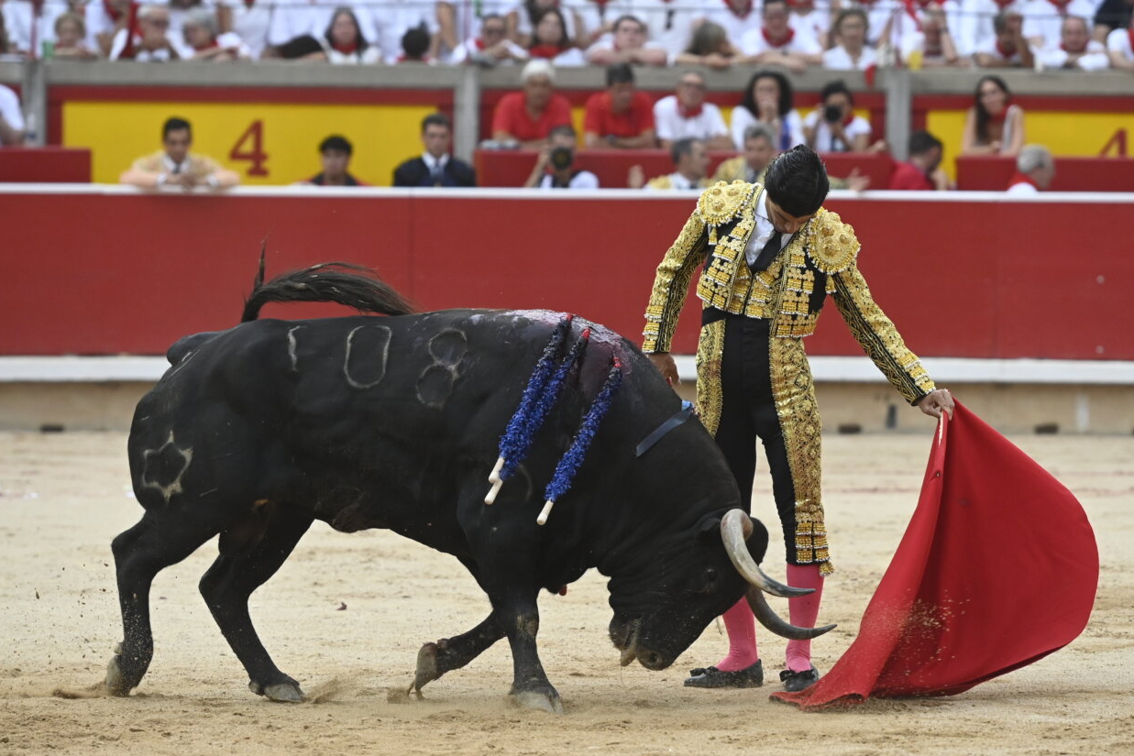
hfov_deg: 7.6
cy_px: 370
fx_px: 8537
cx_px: 578
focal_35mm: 271
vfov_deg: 5.1
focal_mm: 175
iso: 1600
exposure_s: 1/1250
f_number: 3.5
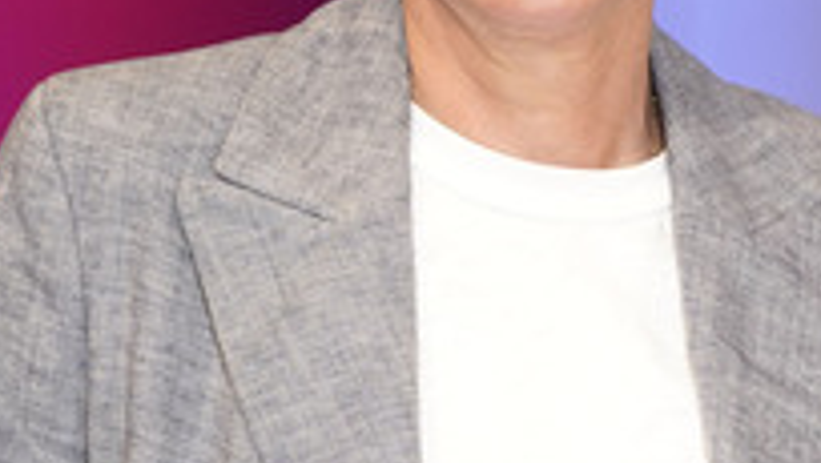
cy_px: -32
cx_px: 529
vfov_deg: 13.5
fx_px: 1917
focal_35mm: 88
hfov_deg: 24.1
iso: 2000
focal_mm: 38
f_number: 5.6
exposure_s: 1/160
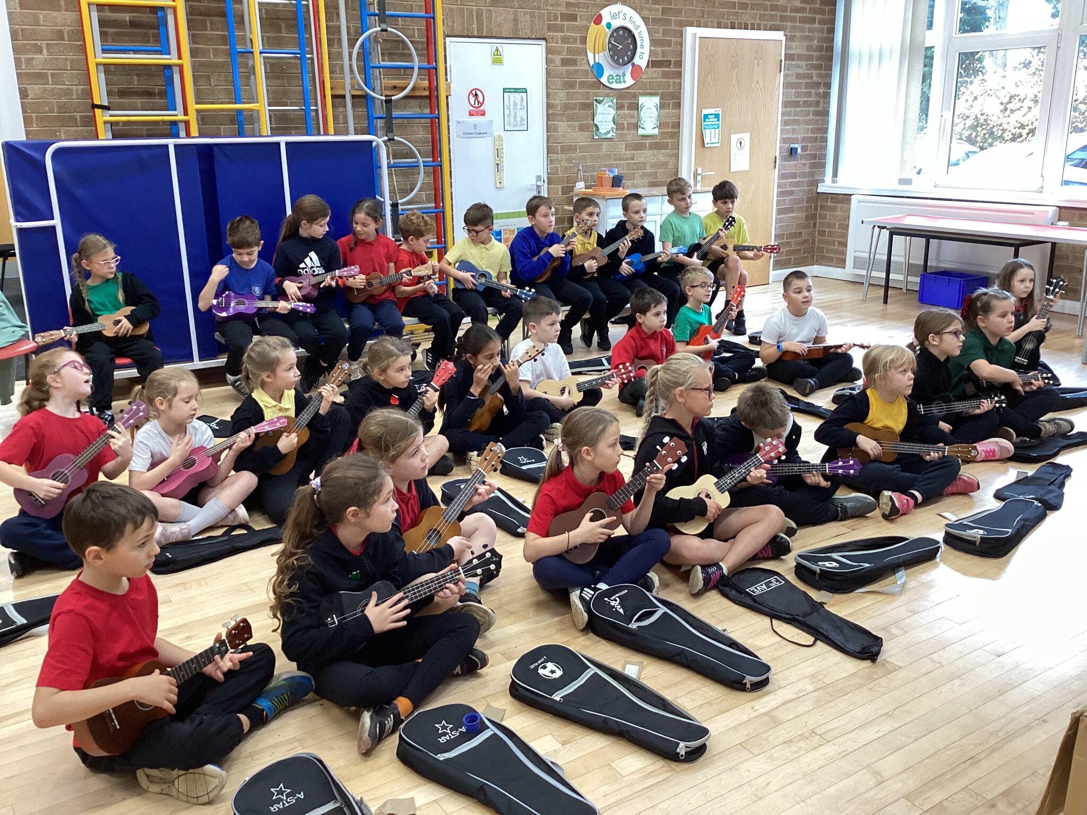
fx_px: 973
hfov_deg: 58.4
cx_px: 544
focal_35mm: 31
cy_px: 408
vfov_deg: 45.4
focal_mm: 3.3
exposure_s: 1/50
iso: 200
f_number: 2.4
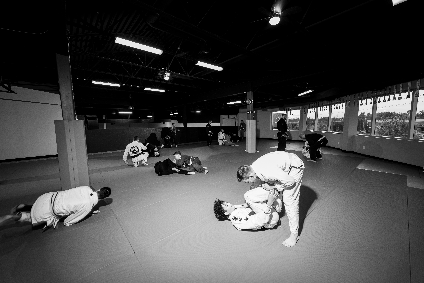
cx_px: 212
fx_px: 165
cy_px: 142
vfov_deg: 81.3
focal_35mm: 14
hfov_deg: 104.2
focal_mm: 14
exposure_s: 1/40
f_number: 5
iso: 200
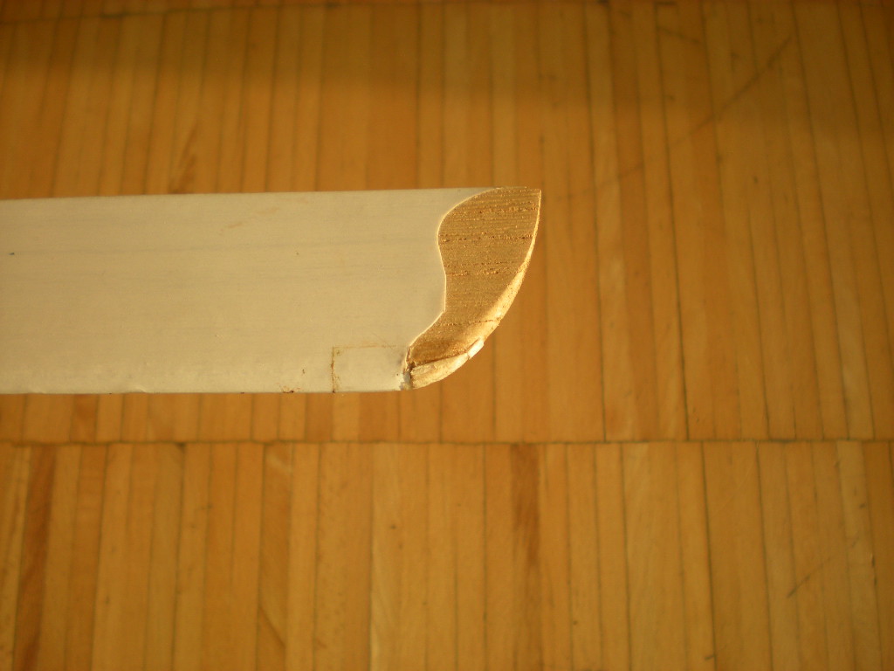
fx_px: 981
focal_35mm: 38
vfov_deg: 37.7
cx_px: 447
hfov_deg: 49.0
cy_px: 336
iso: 64
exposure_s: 1/104
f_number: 3.1
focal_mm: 6.3
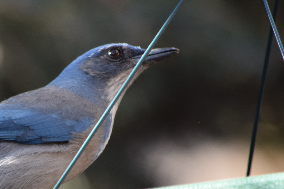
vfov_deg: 1.6
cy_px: 150
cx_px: 20
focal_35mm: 860
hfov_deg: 2.4
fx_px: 6784
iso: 320
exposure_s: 1/160
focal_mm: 300
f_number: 5.6
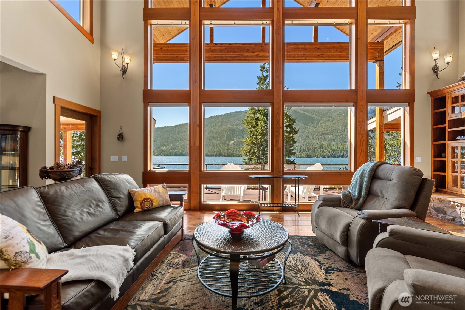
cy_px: 155
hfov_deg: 100.4
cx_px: 232
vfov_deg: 77.4
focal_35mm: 15
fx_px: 194
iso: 200
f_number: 8
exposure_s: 1/15
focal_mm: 15
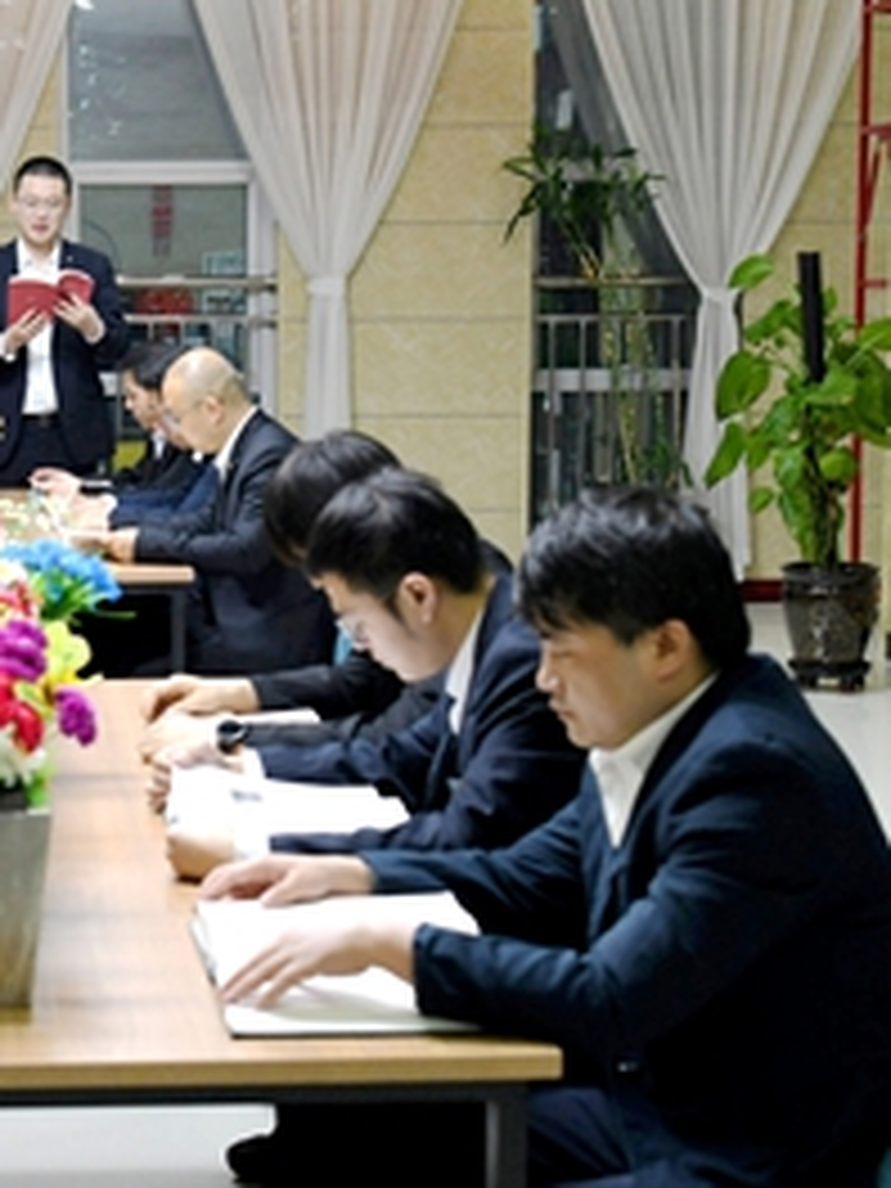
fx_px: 2402
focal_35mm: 70
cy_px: 513
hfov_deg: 20.3
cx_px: -18
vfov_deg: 27.7
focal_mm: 32
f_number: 4
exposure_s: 1/60
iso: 1000
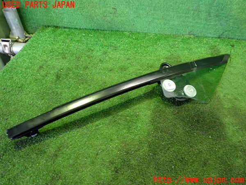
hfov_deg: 60.0
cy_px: 92
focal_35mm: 30
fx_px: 213
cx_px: 123
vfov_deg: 46.8
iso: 640
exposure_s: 1/30
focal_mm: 5.4
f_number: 2.3
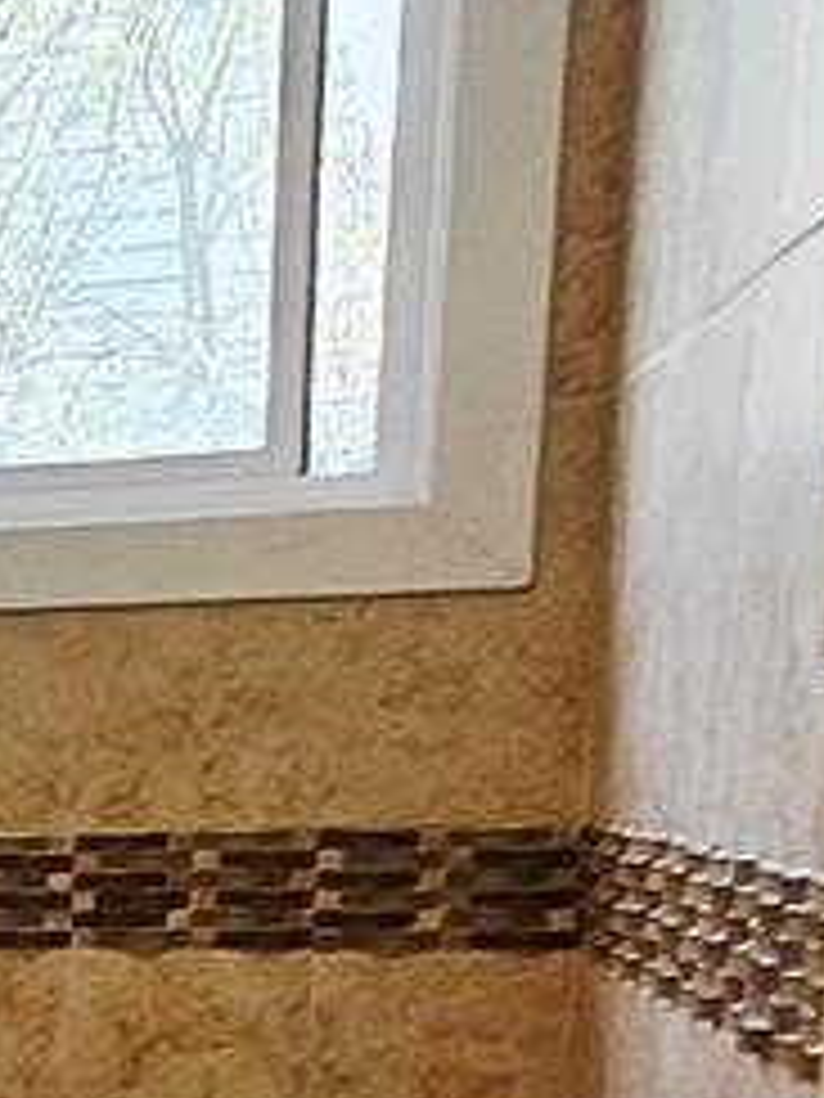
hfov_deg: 10.9
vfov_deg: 22.9
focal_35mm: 82
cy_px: 1094
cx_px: -1711
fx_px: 2603
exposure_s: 1/60.2
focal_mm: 1.7
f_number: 2.2
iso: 40
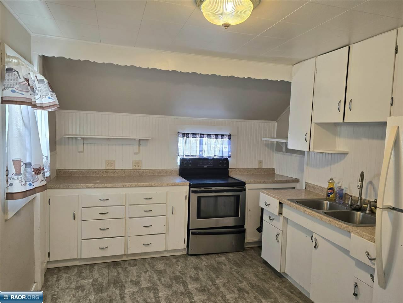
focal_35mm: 23
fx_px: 268
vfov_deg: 58.9
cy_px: 152
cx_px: 202
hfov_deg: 73.9
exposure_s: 1/120
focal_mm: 6.3
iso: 100
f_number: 1.7
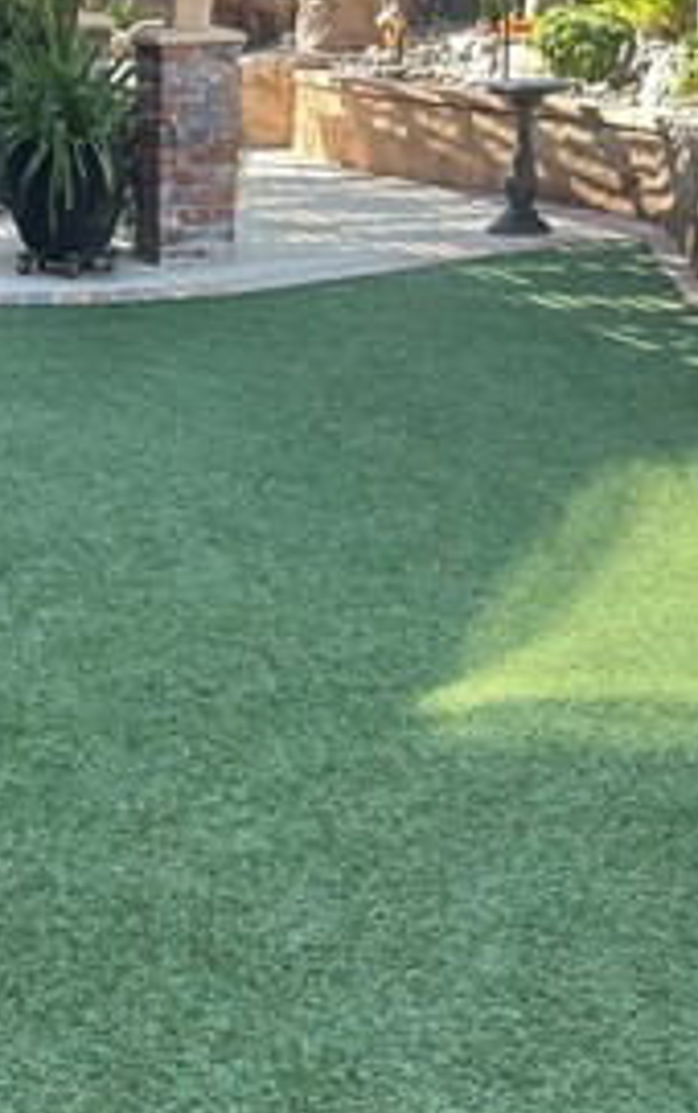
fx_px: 1821
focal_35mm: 60
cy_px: 702
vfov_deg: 33.8
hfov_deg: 21.4
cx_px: 111
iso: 80
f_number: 1.78
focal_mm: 6.86
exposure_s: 1/245
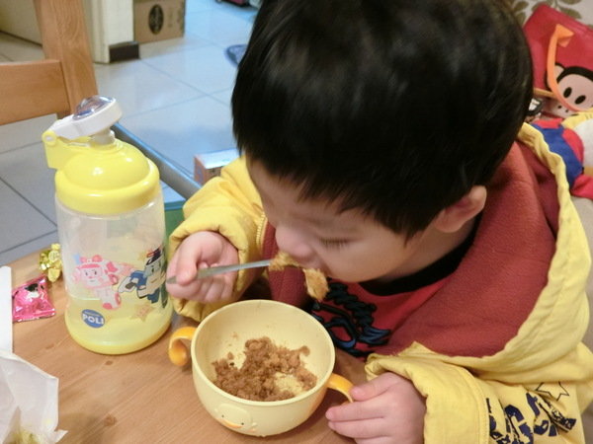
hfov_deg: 52.6
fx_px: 600
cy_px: 222
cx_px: 296
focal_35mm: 35
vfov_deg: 40.7
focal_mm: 7.2
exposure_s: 1/30
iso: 1250
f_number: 3.2
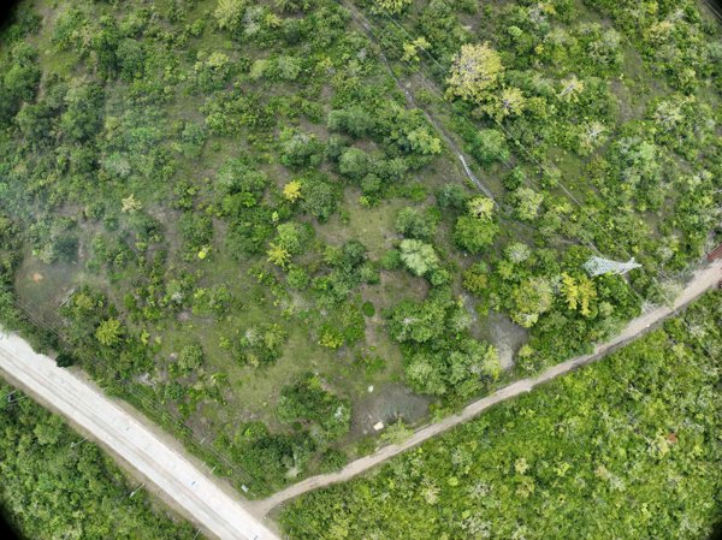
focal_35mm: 24
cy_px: 270
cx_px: 361
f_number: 2.8
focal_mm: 12.29
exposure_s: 1/500
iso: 100
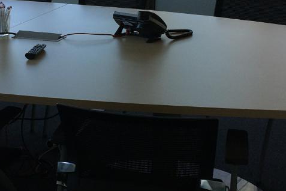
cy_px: 44
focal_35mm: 81
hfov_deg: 24.6
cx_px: 48
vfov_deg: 16.8
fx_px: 643
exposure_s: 1/100
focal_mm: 4.15
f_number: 2.2
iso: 32
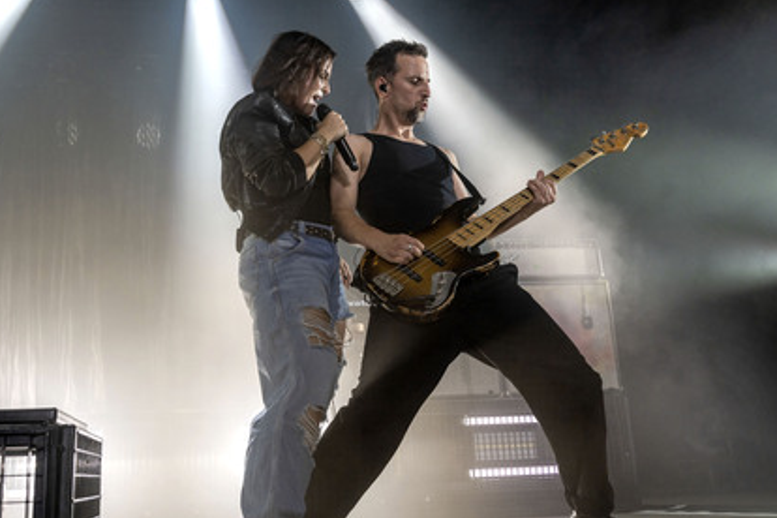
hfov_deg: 51.9
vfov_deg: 35.9
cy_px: 246
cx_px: 367
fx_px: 799
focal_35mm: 37
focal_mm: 34
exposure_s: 1/320
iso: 2000
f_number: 8
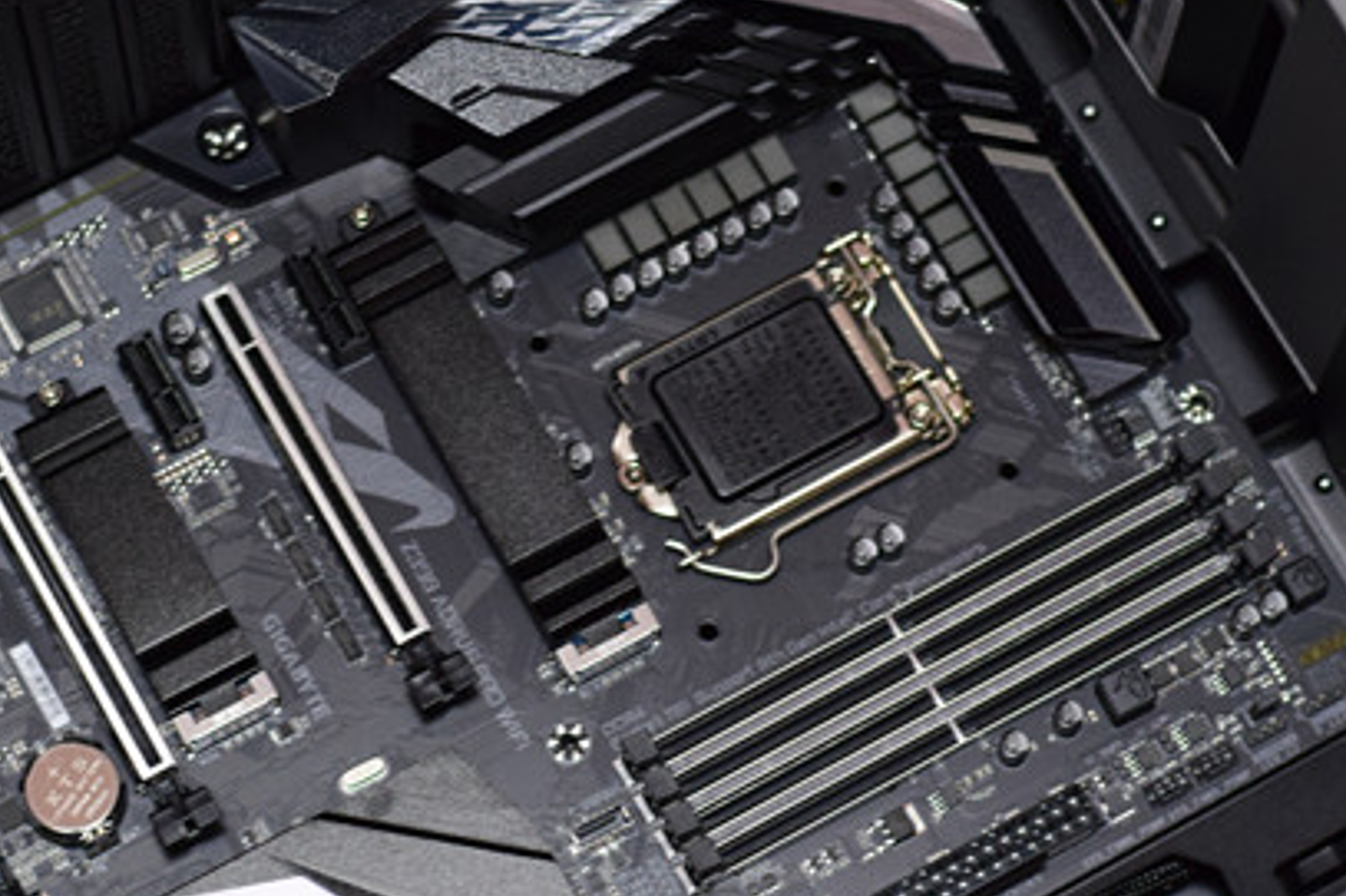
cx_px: 737
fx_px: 4821
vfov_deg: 10.6
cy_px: 516
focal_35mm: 129
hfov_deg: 15.9
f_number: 2.8
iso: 1600
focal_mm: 50
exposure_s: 1/30
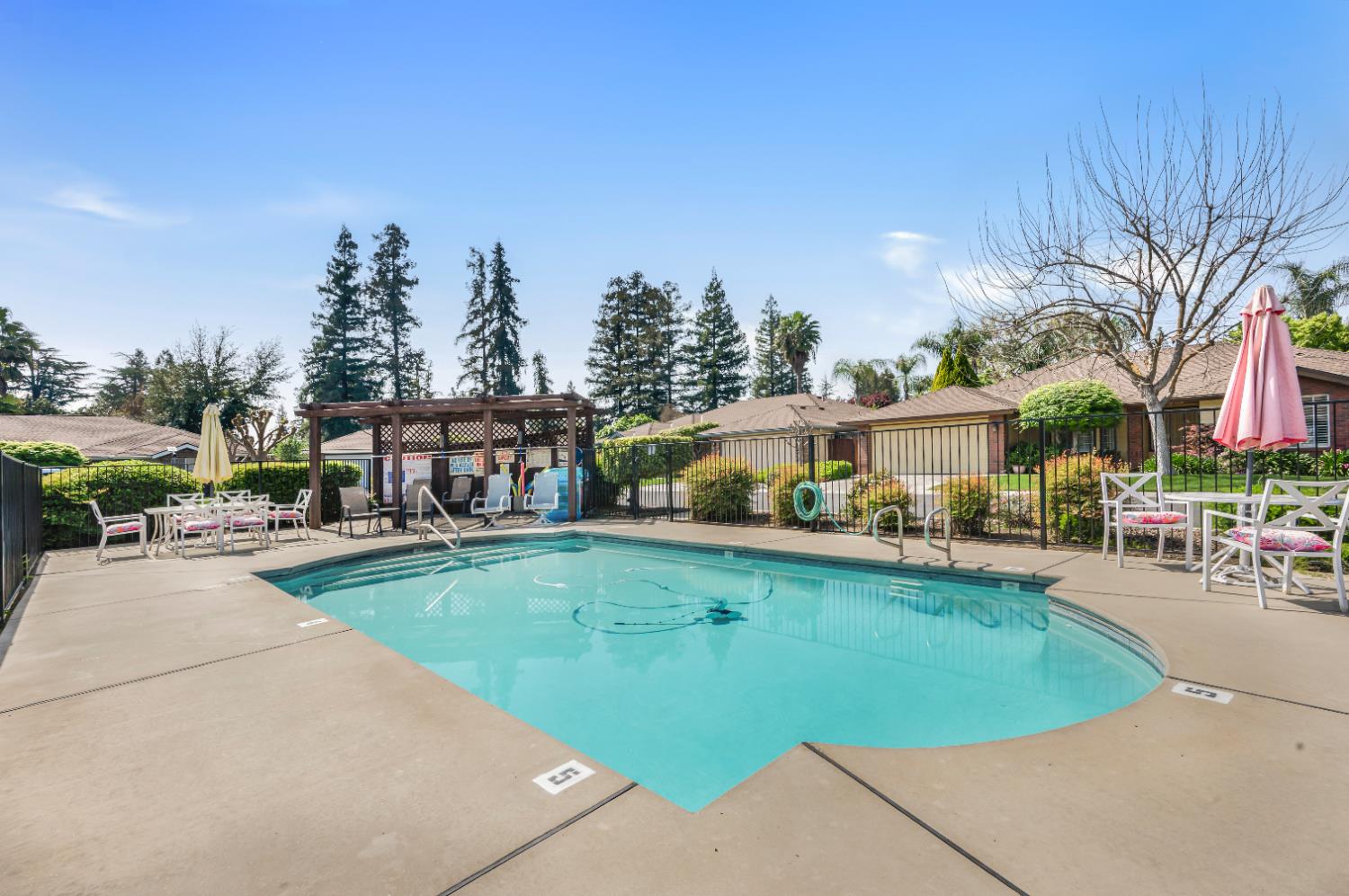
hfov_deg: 96.8
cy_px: 448
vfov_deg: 73.6
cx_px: 674
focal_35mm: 16
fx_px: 599
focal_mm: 16
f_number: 11
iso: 400
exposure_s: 1/500
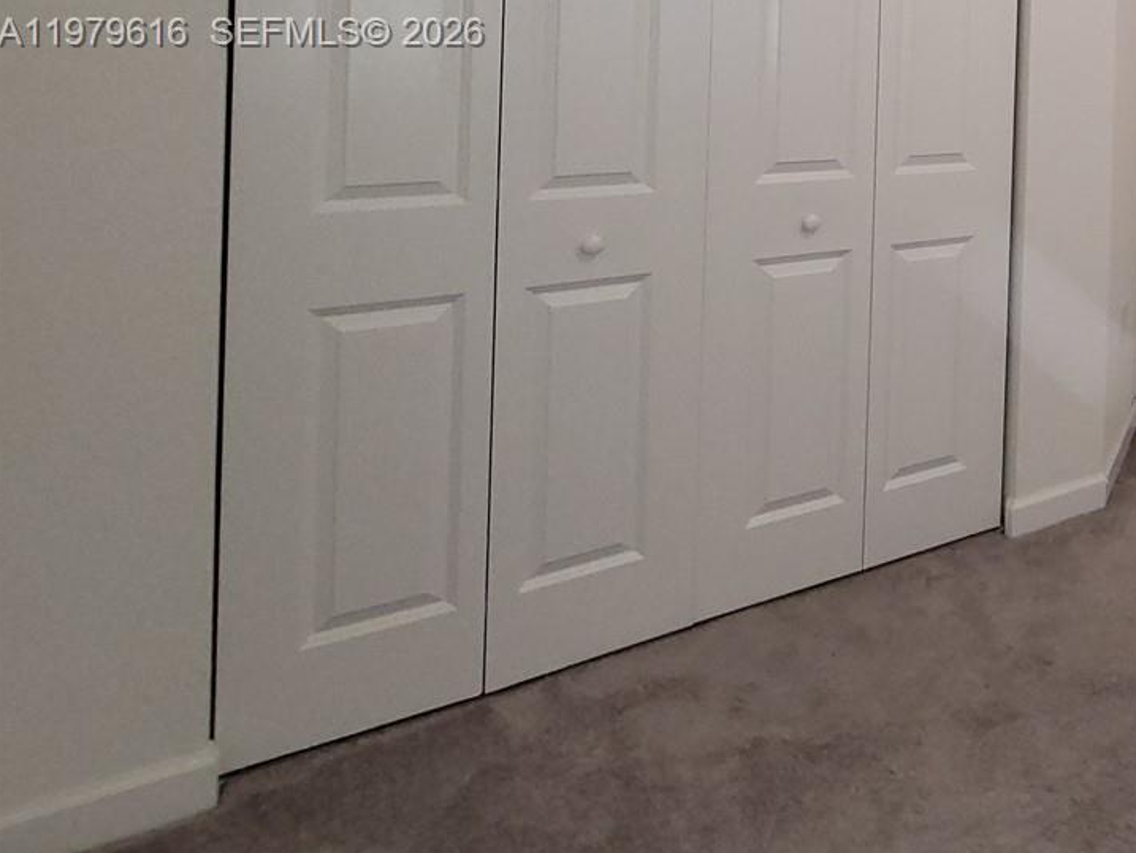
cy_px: 35
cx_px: 1258
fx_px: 952
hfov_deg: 45.6
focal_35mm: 29
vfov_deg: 42.8
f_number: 2.2
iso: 200
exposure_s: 1/60
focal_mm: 2.2
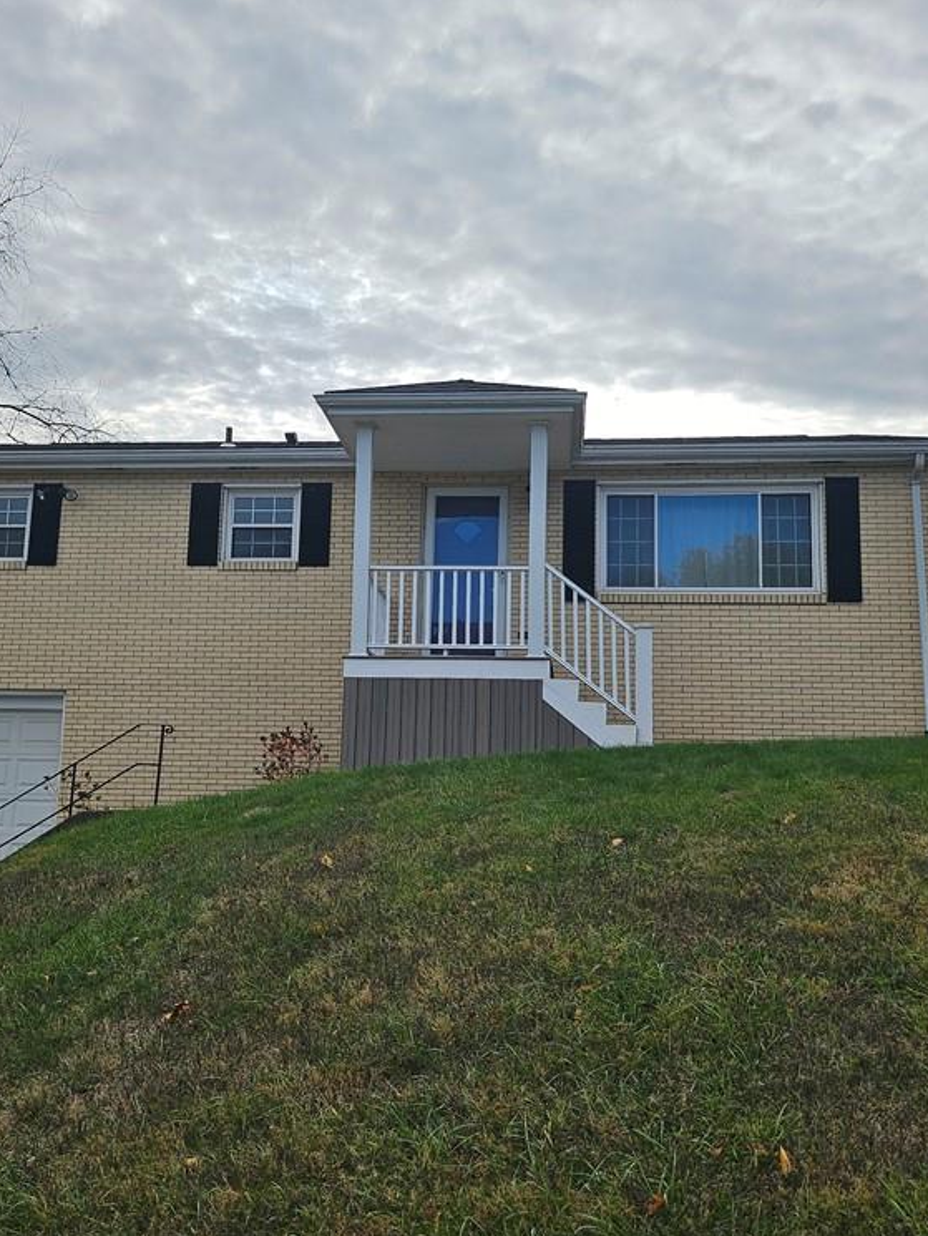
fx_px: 1179
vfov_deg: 55.3
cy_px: 606
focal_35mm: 33
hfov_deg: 42.9
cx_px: 442
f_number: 1.8
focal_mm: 5
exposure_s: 1/3363
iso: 50
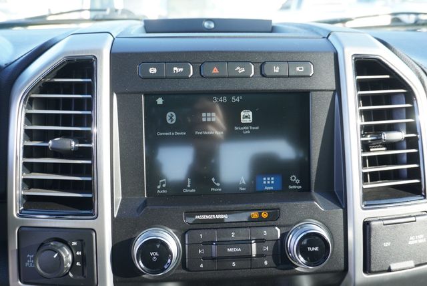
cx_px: 214
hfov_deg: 53.1
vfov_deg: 36.9
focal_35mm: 36
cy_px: 143
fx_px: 427
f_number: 4.5
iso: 250
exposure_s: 1/60
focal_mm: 24
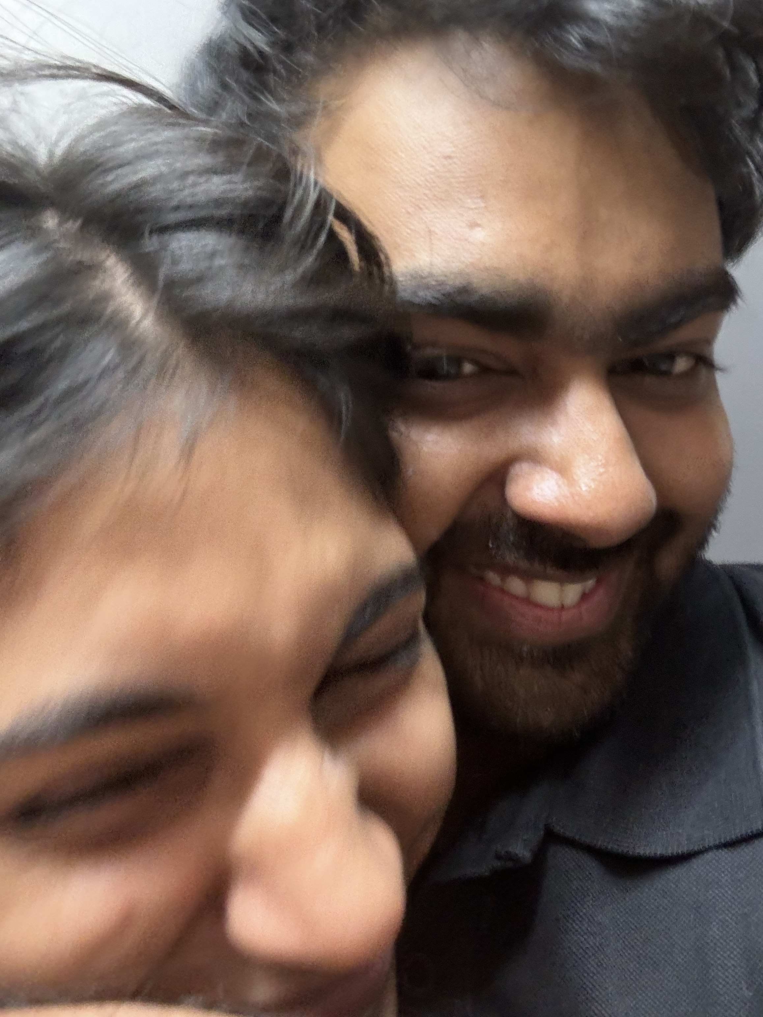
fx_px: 882
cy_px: 508
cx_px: 382
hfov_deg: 46.8
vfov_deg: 60.0
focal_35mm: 30
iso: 320
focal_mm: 2.69
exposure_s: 1/25
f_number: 1.9
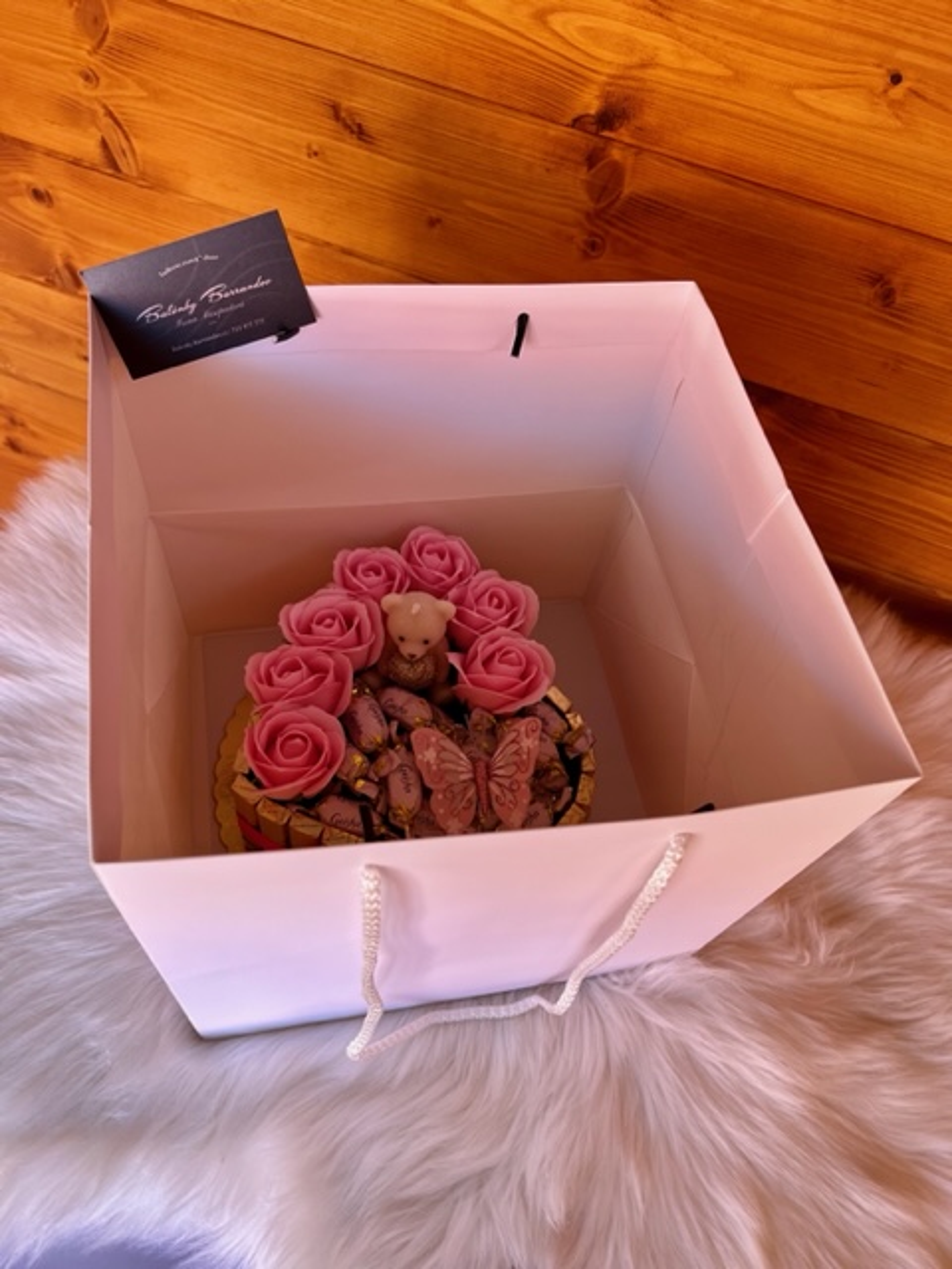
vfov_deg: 67.3
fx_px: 953
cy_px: 634
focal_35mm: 26
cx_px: 476
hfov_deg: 53.1
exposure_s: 1/121
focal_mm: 5.7
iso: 50
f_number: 1.5
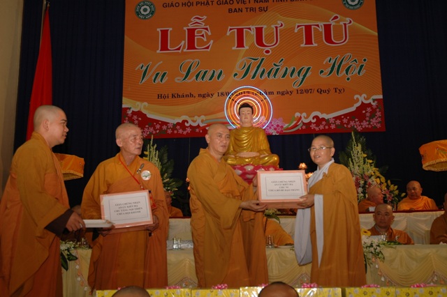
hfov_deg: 45.0
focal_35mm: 44
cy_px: 148
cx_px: 224
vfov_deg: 30.8
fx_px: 540
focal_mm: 29
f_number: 4
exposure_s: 1/60
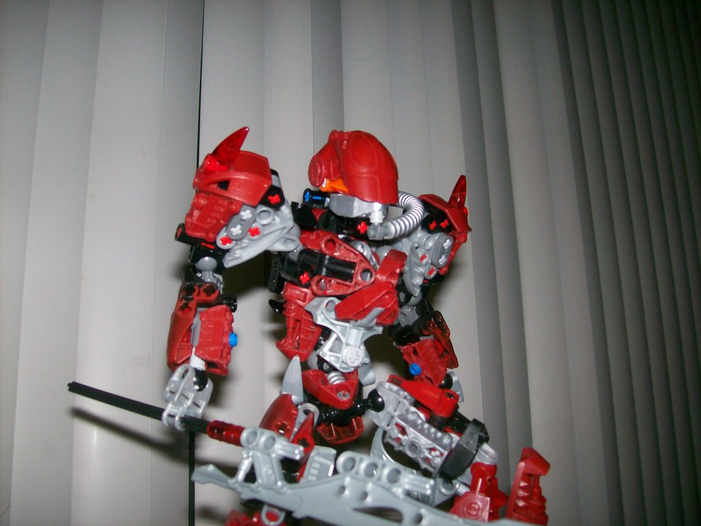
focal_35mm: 36
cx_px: 350
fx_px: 729
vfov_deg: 39.7
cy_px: 263
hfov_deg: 51.4
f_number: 2.7
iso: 80
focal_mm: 6
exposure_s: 1/64
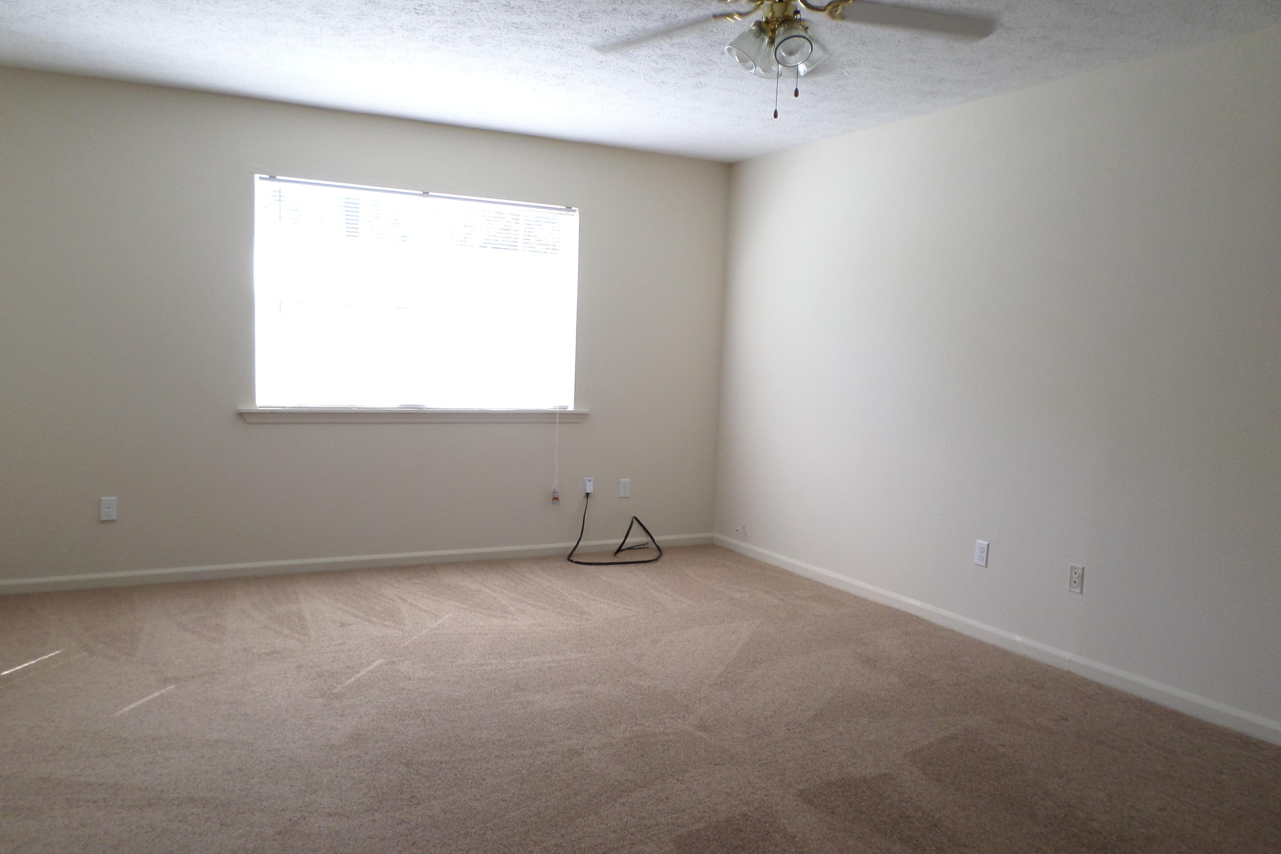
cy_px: 463
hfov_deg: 67.4
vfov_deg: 47.9
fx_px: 961
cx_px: 645
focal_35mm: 27
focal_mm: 4.5
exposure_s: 1/30
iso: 80
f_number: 2.5
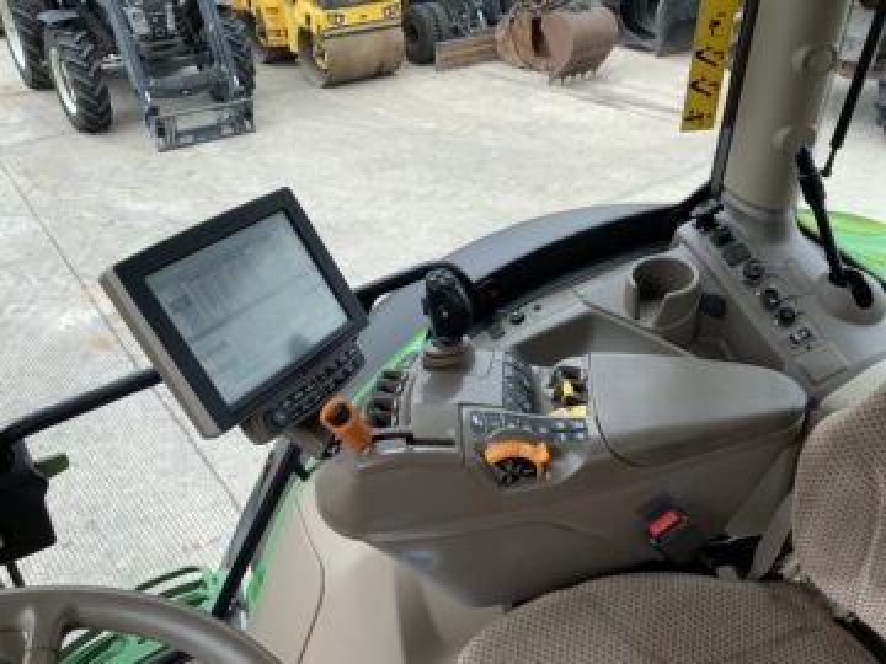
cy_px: 332
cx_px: 443
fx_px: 742
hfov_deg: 61.7
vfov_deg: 48.2
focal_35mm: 29
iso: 16
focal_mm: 3
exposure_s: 1/432
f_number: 1.8
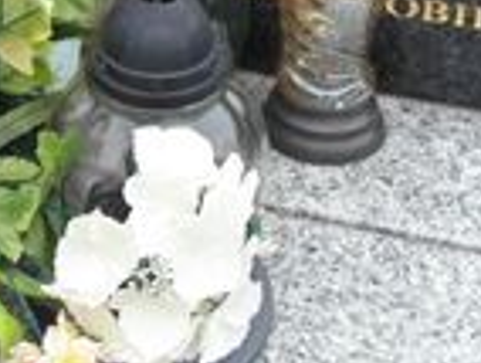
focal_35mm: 108
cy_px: -231
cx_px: 68
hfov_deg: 18.0
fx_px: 1503
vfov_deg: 12.8
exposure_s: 1/90
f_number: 3.4
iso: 80
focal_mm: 5.2
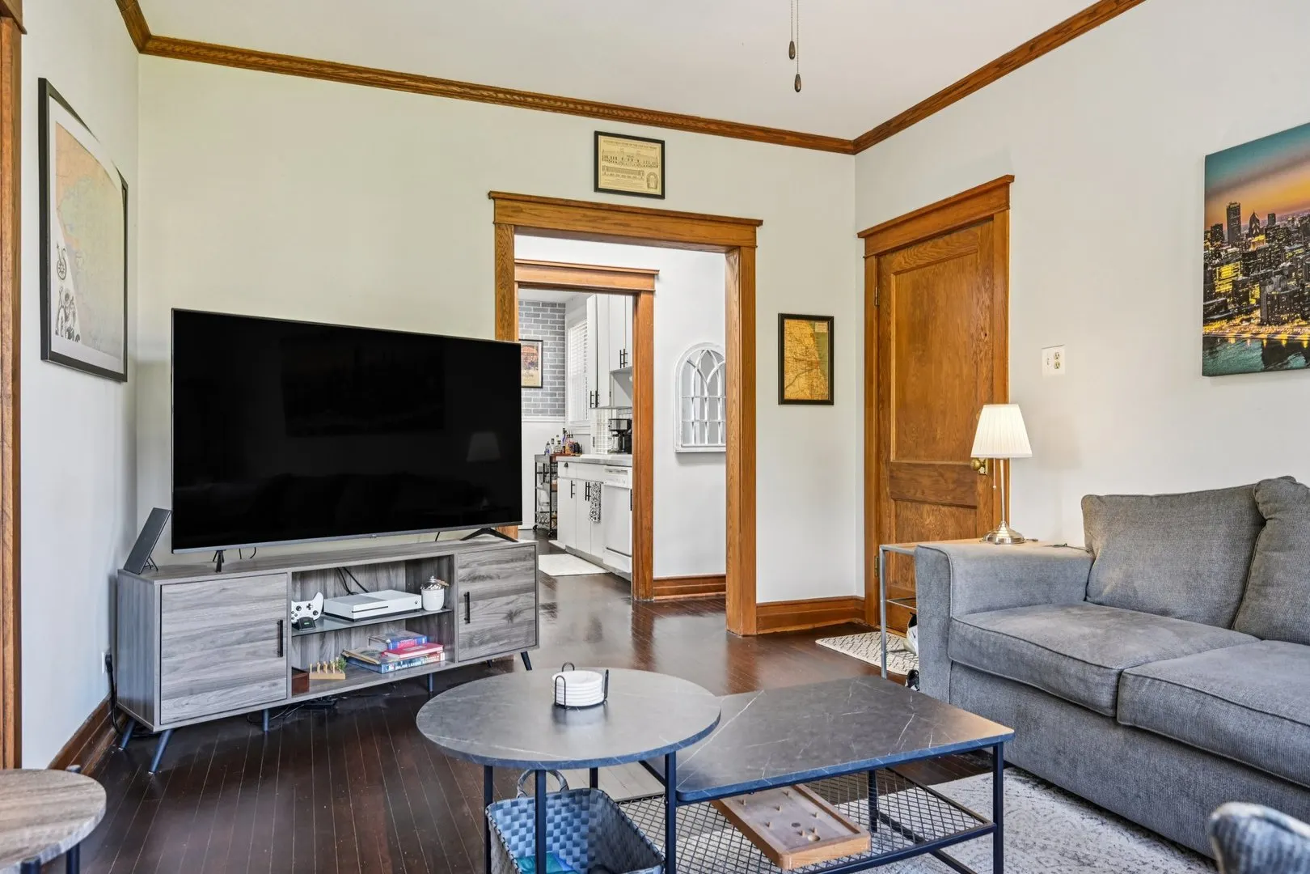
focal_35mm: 22
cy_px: 437
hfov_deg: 77.3
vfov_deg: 56.1
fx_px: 819
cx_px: 655
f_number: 8
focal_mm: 22.5
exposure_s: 1/20
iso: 800
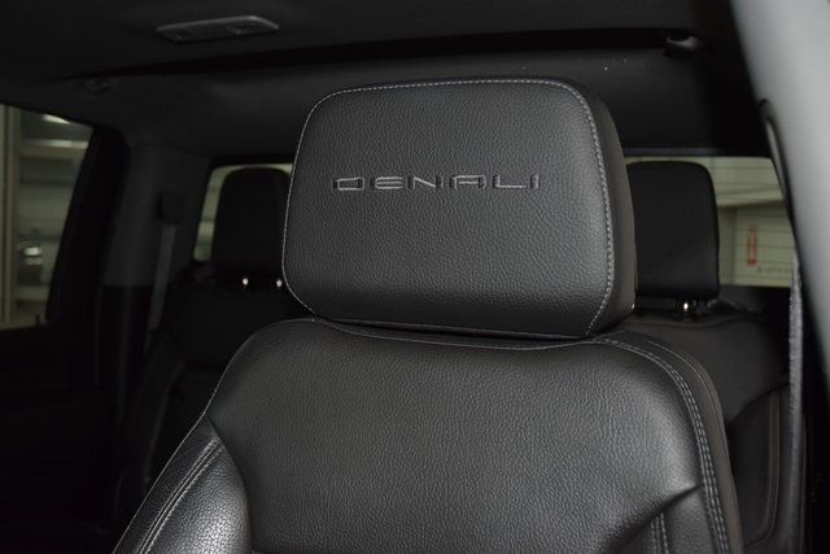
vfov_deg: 35.5
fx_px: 865
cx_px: 415
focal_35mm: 38
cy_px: 277
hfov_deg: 51.3
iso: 2200
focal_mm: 25
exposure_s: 1/100
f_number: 3.8
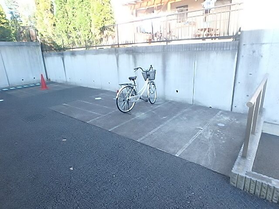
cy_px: 104
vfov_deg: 63.4
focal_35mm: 21
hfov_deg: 79.0
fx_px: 169
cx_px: 140
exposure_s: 1/80
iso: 125
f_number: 3.5
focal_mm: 3.7
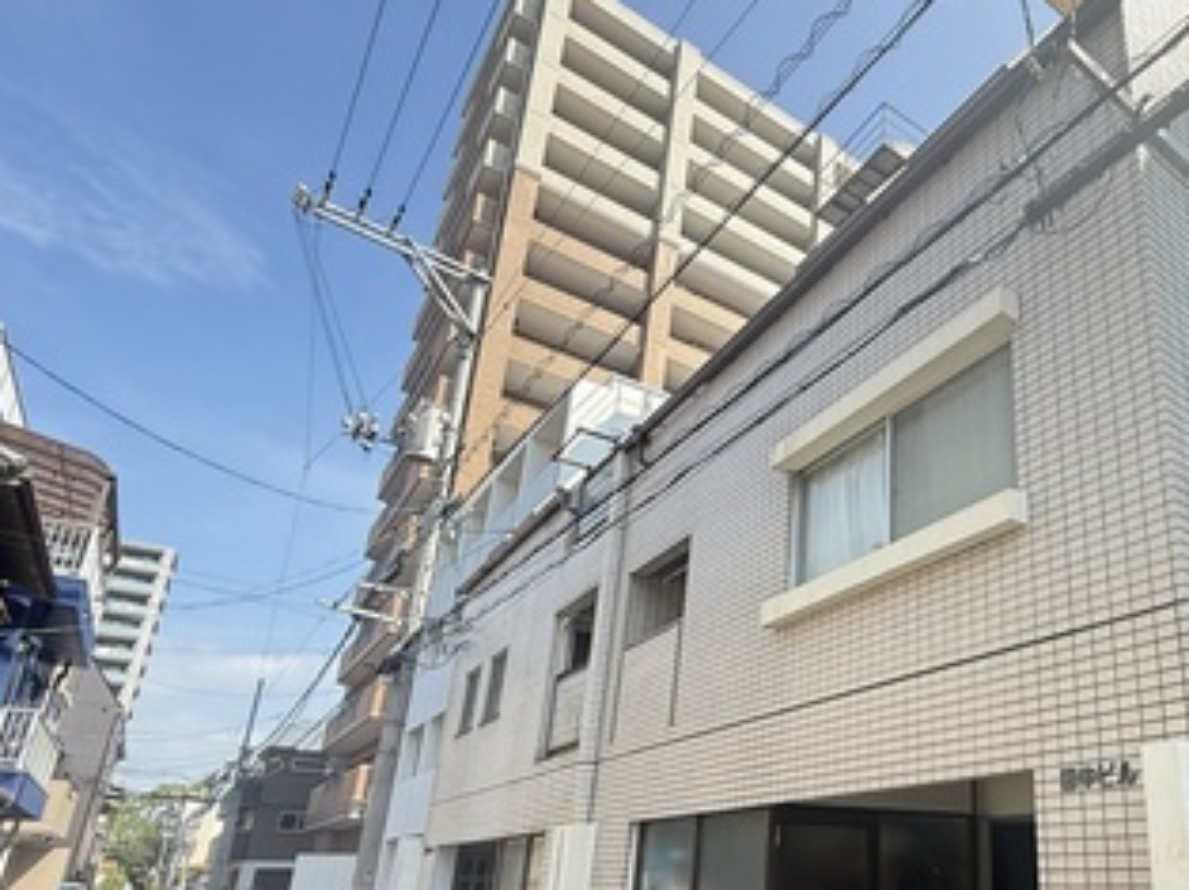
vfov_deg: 53.7
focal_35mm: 25
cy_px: 598
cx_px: 943
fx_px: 858
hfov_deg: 63.7
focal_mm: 2.22
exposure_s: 1/569
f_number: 2.2
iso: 64
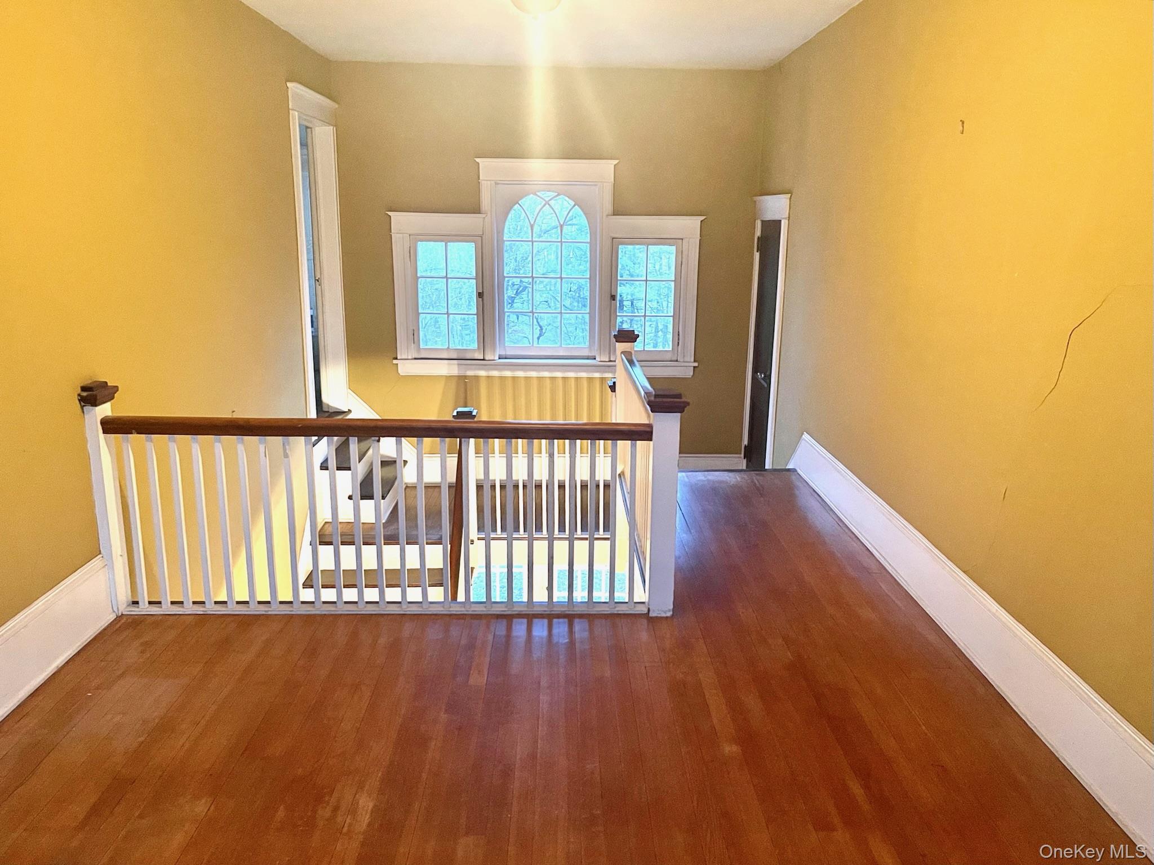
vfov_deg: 53.1
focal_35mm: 26
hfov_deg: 67.3
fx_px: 867
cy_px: 432
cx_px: 577
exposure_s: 1/30
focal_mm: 5.1
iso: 640
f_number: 1.6
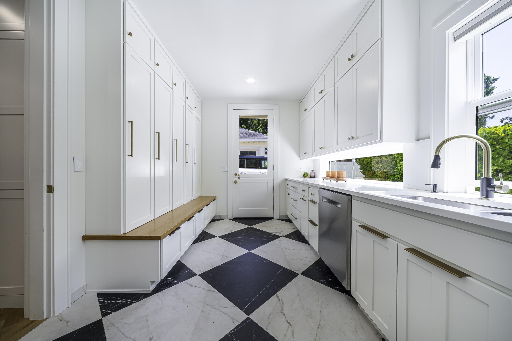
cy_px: 170
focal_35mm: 12
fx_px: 171
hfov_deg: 112.6
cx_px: 256
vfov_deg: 90.0
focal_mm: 12
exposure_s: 1/250
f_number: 9
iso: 250
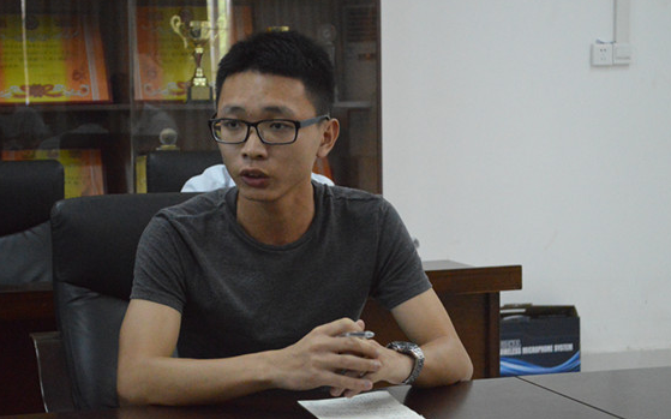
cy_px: 226
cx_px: 323
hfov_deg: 22.7
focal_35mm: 92
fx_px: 1674
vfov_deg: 14.3
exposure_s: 1/100
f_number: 5.6
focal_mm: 55
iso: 6400
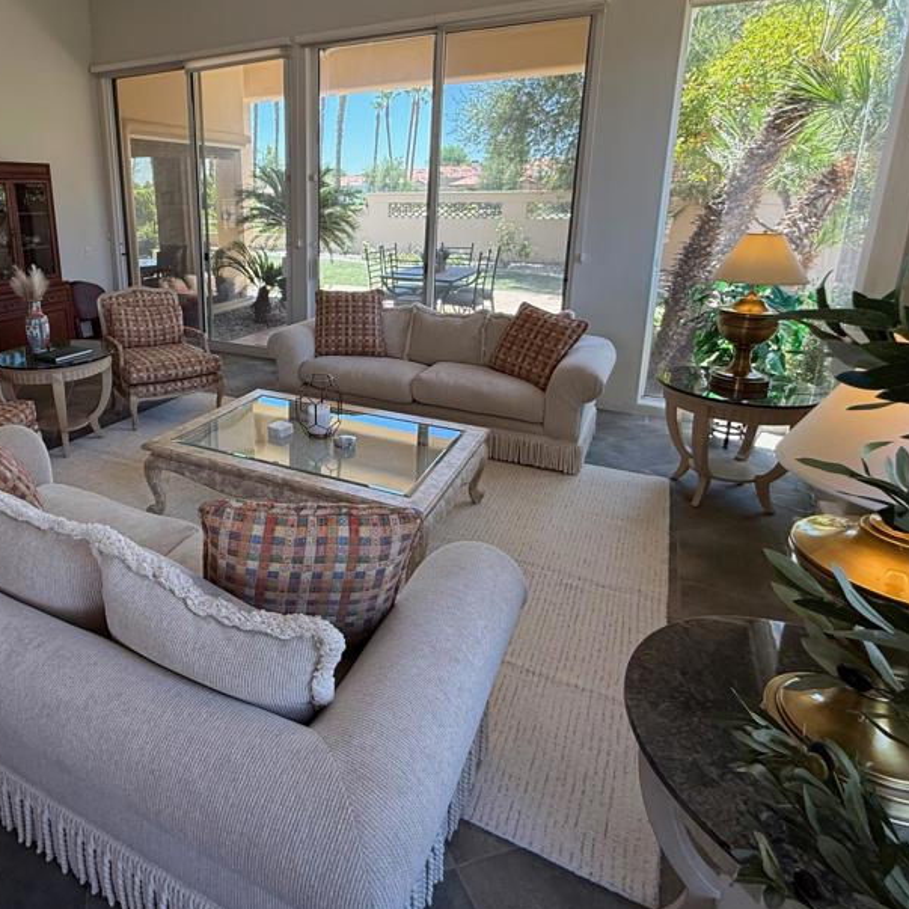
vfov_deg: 71.1
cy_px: 350
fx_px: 624
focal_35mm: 21
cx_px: 315
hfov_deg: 70.4
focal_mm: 2.22
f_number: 2.2
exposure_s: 1/120
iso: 100
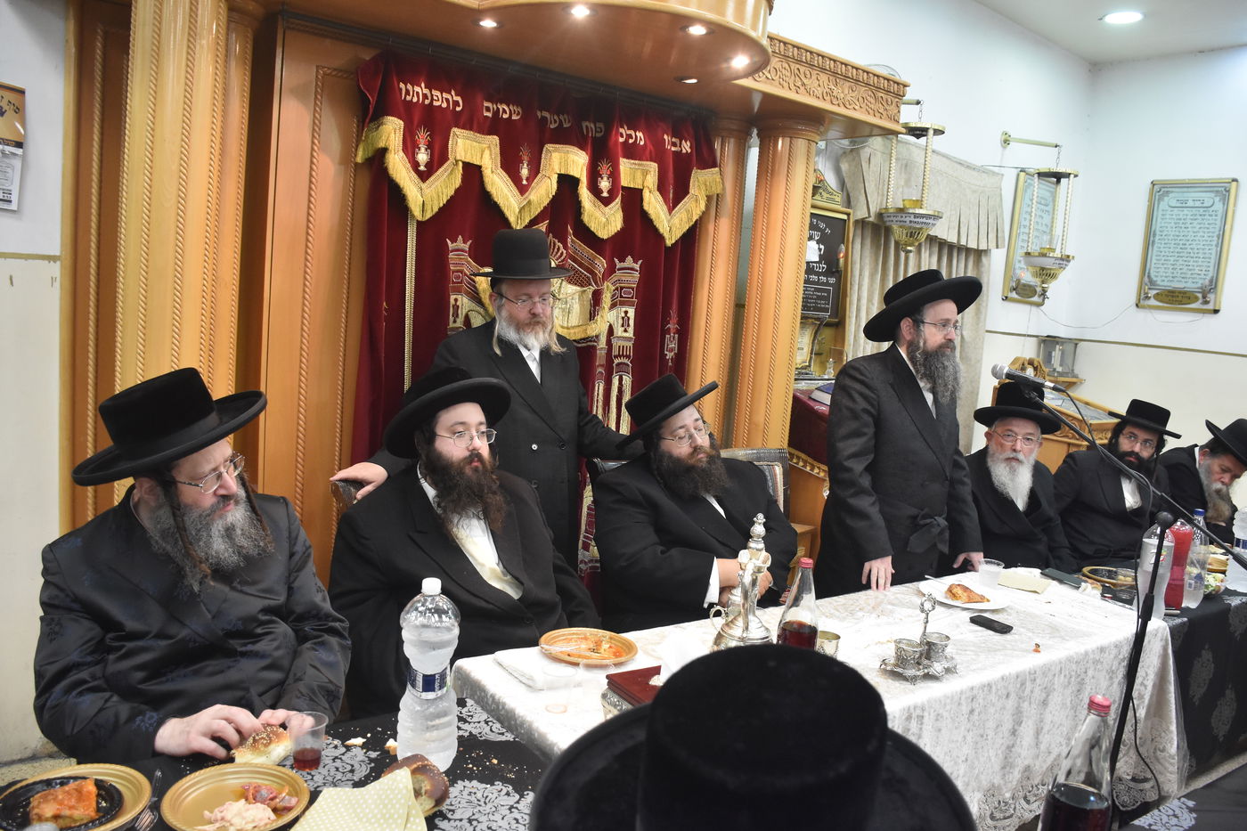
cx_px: 624
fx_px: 935
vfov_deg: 47.9
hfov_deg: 67.4
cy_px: 416
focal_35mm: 27
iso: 2000
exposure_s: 1/100
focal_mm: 18
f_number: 5.6
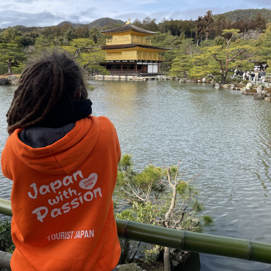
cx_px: 135
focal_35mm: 31
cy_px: 110
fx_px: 275
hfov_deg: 52.5
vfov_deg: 52.2
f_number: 1.6
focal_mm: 4.2
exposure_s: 1/2747
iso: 32
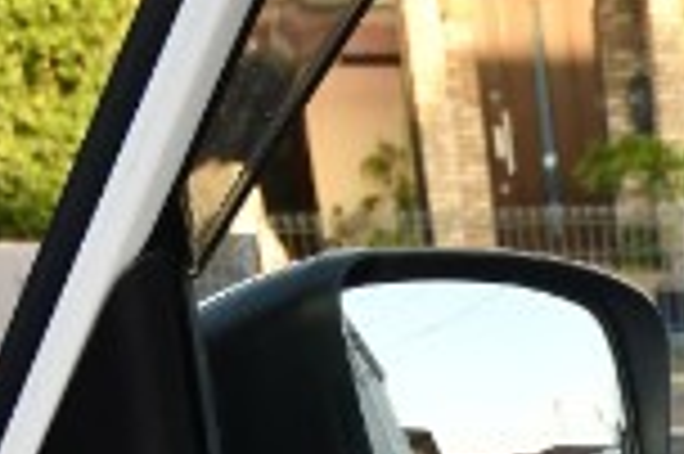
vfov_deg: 11.4
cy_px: 1086
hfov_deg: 17.3
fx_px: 1898
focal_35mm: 100
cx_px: 1166
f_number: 5.6
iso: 400
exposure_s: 1/250
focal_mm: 13
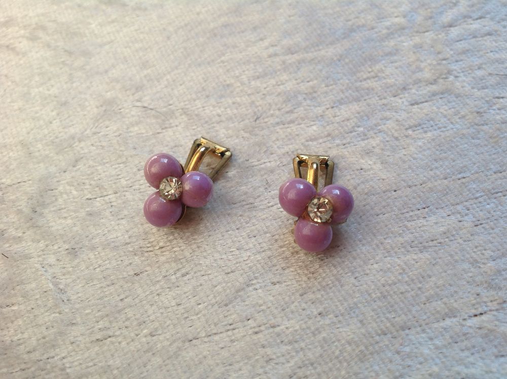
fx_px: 512
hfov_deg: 52.7
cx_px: 254
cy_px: 190
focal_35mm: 35
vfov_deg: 40.6
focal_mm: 4.28
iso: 50
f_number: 2.4
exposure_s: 1/227
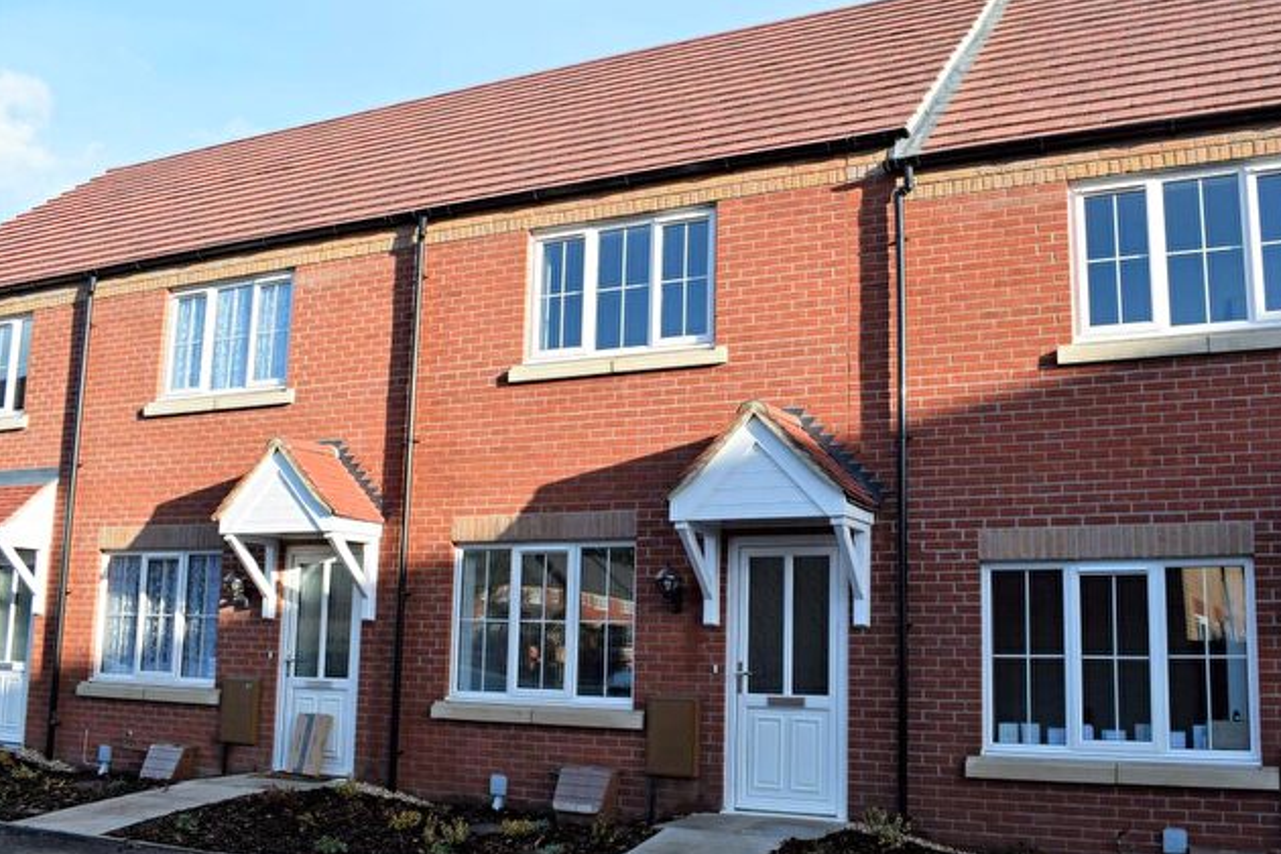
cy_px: 408
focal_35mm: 30
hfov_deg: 61.9
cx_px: 640
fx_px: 1067
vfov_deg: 43.6
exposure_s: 1/250
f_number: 8
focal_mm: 18
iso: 220
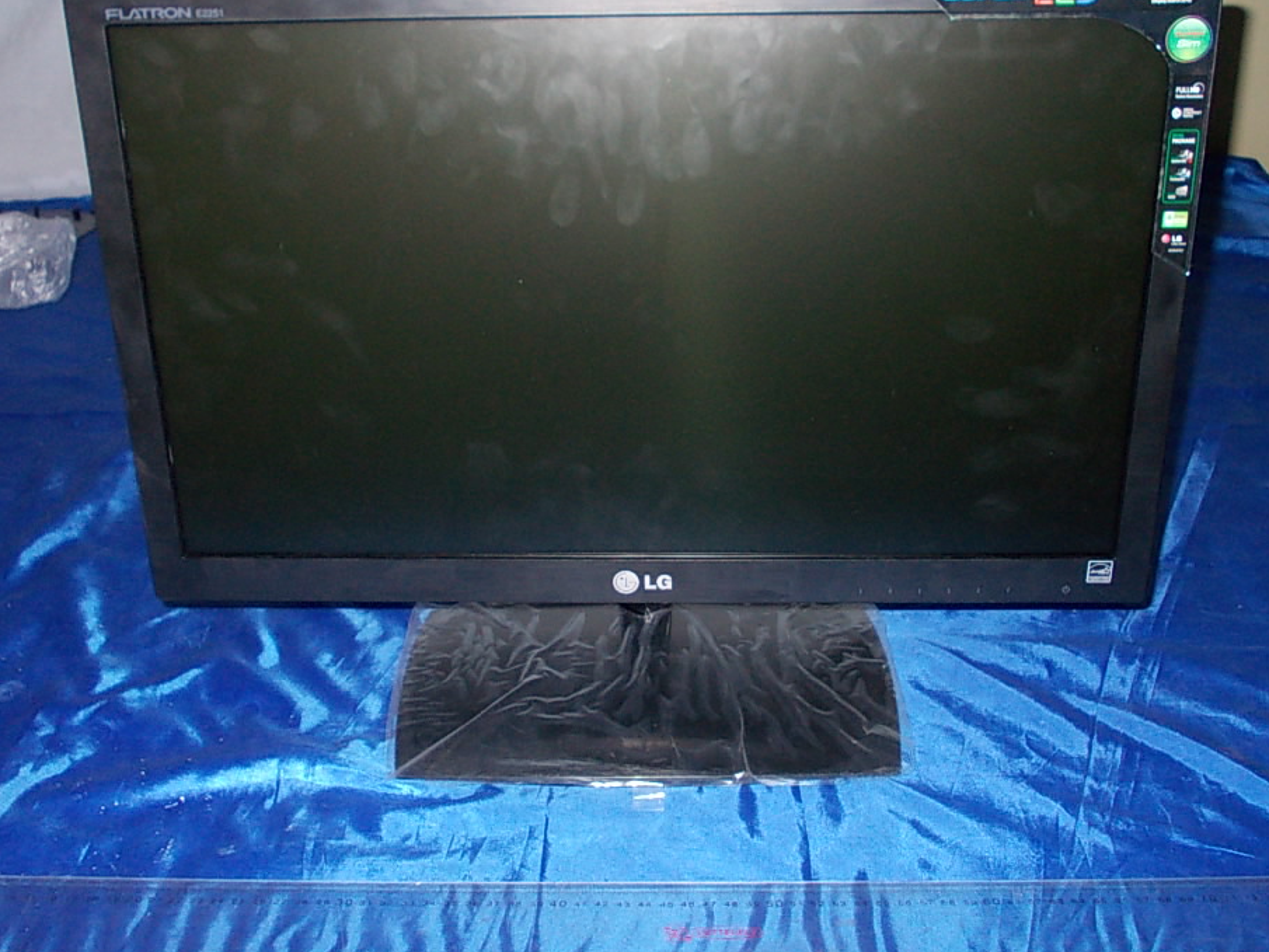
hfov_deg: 43.8
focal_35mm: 43
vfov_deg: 33.6
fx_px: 1577
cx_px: 627
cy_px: 433
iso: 200
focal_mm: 5.3
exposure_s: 1/30
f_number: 3.1
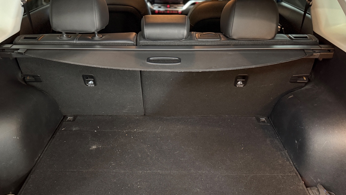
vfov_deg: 35.4
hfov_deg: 59.5
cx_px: 164
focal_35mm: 33
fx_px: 303
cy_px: 124
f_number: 1.78
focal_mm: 6.76
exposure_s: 1/25
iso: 1000
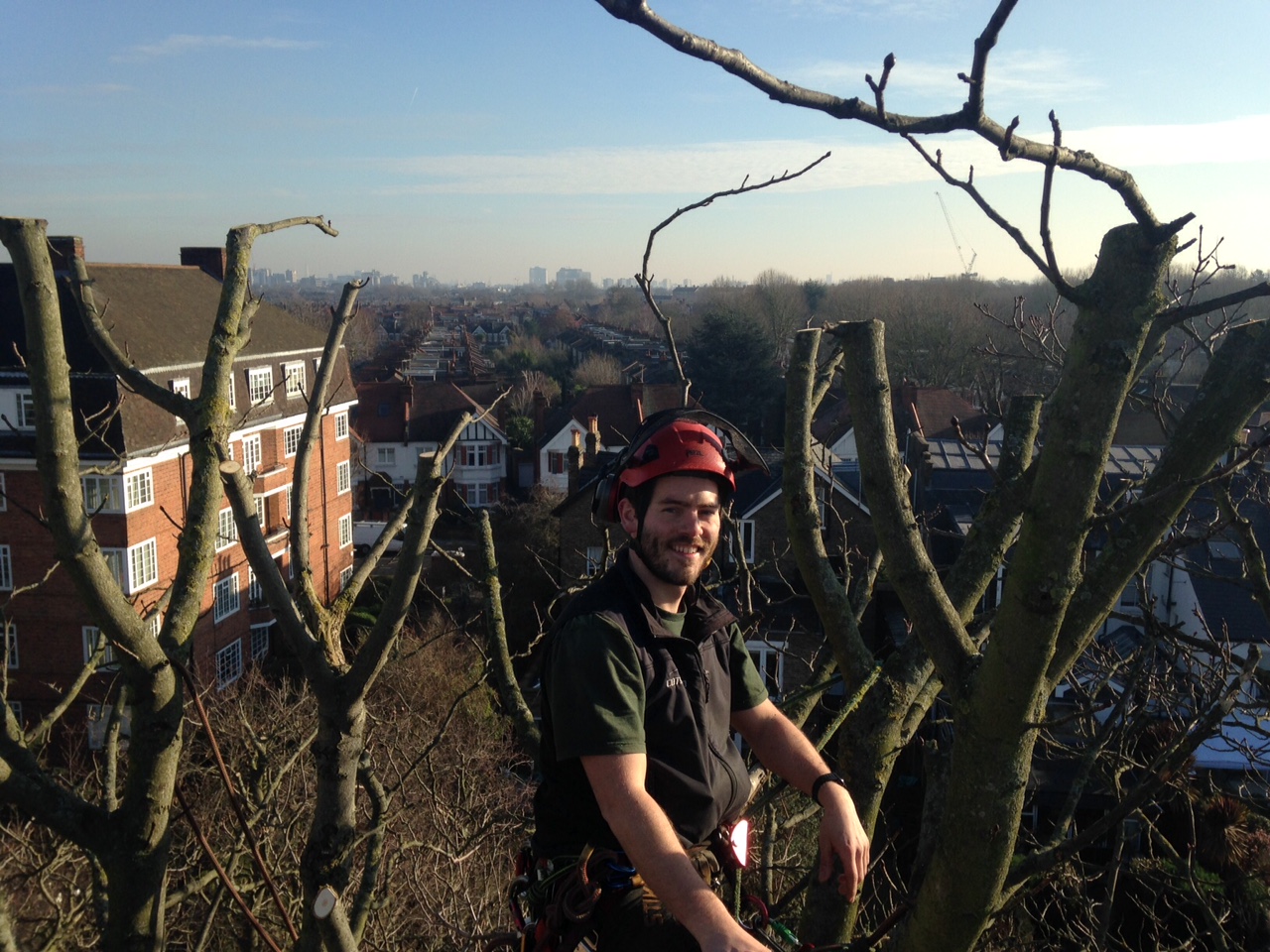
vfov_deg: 42.9
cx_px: 635
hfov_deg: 55.4
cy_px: 476
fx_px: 1211
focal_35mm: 33
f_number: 2.4
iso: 50
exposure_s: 1/1130
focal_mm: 4.12
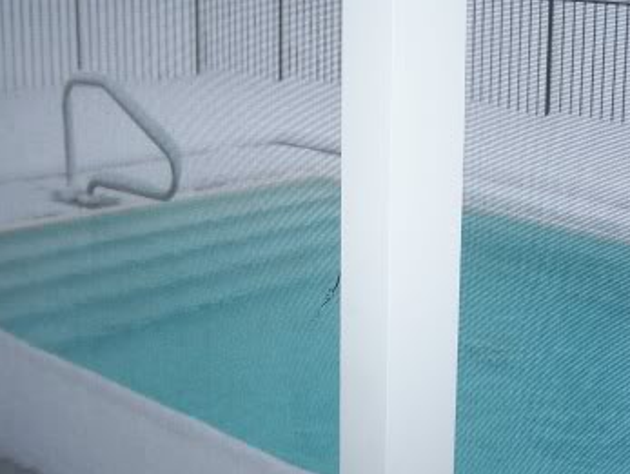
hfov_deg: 27.7
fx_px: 1275
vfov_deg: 21.0
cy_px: 216
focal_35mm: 70
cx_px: 392
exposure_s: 1/250
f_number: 2.8
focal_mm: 6.3
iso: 100
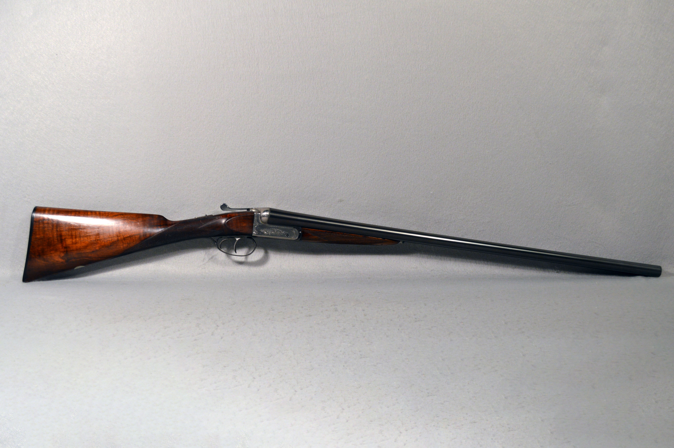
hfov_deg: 46.4
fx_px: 786
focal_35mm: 42
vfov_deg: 31.8
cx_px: 337
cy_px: 224
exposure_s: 1/100
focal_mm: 28
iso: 400
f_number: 5
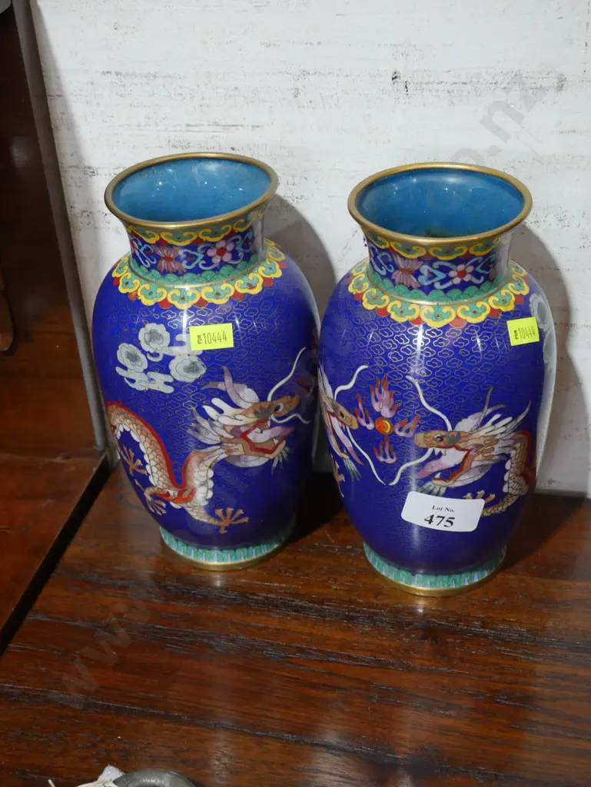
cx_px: 296
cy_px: 394
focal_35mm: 56
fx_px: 1274
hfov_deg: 26.1
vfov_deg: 34.3
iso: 800
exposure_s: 1/60
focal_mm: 28
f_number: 5.3
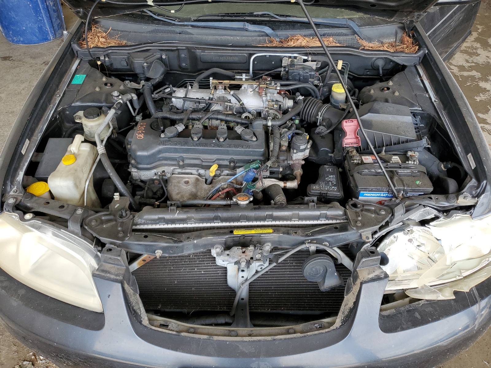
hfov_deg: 67.3
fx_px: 369
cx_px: 246
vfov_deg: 53.1
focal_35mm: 26
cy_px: 184
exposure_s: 1/217
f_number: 1.5
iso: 50
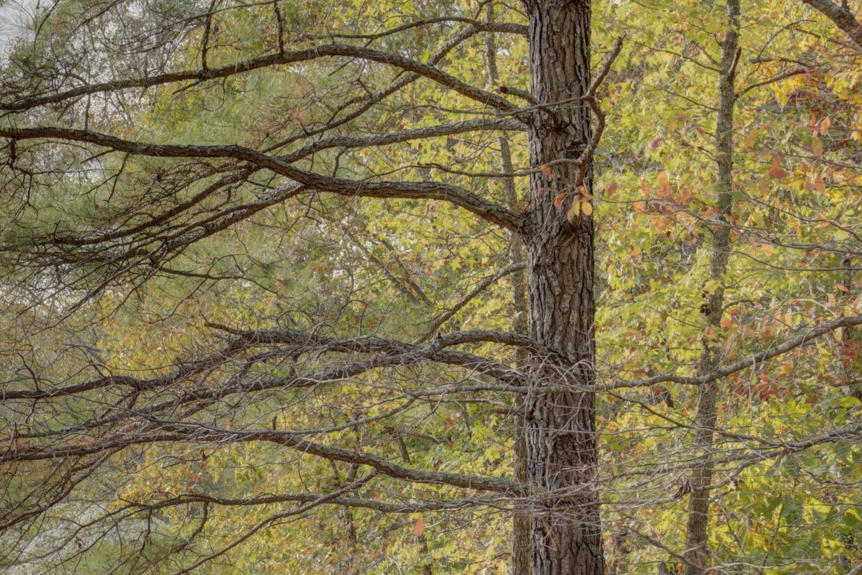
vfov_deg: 15.6
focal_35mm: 87
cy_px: 481
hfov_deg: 22.7
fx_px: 2084
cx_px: 56
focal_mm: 35
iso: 400
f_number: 8
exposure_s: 1/200
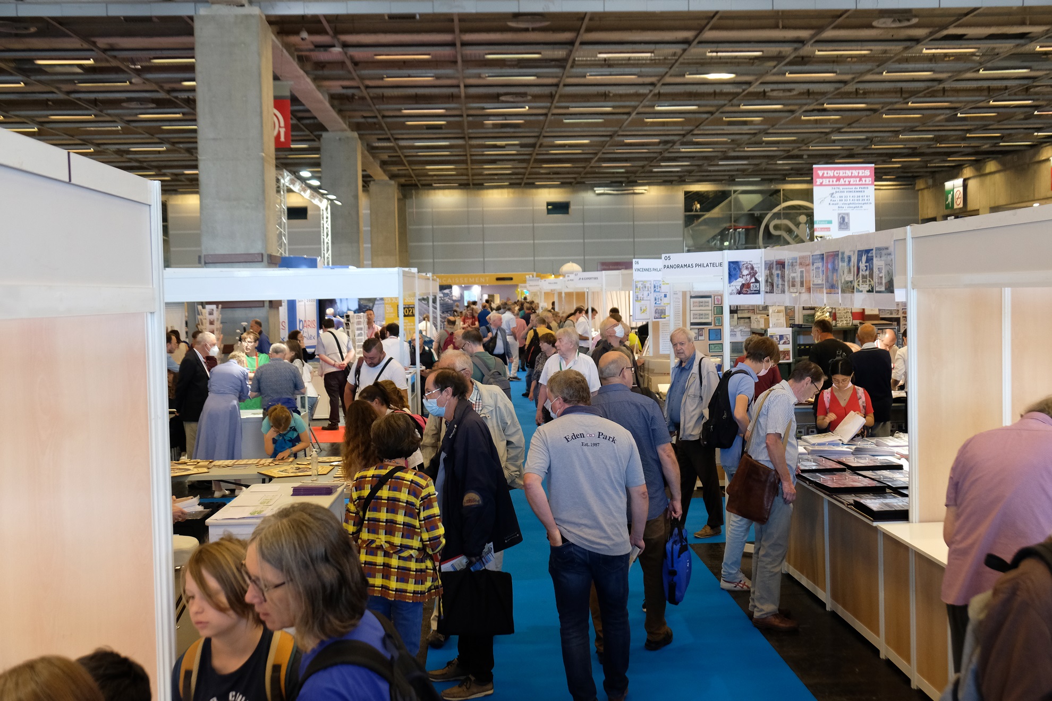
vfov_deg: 35.1
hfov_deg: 50.7
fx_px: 1110
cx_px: 526
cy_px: 350
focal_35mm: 38
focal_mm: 25.4
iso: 1600
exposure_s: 1/60
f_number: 4
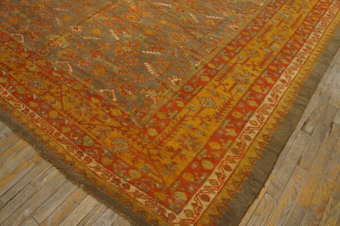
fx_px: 255
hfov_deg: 67.4
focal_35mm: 27
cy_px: 113
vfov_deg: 47.9
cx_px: 170
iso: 640
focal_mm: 18
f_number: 4
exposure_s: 1/60
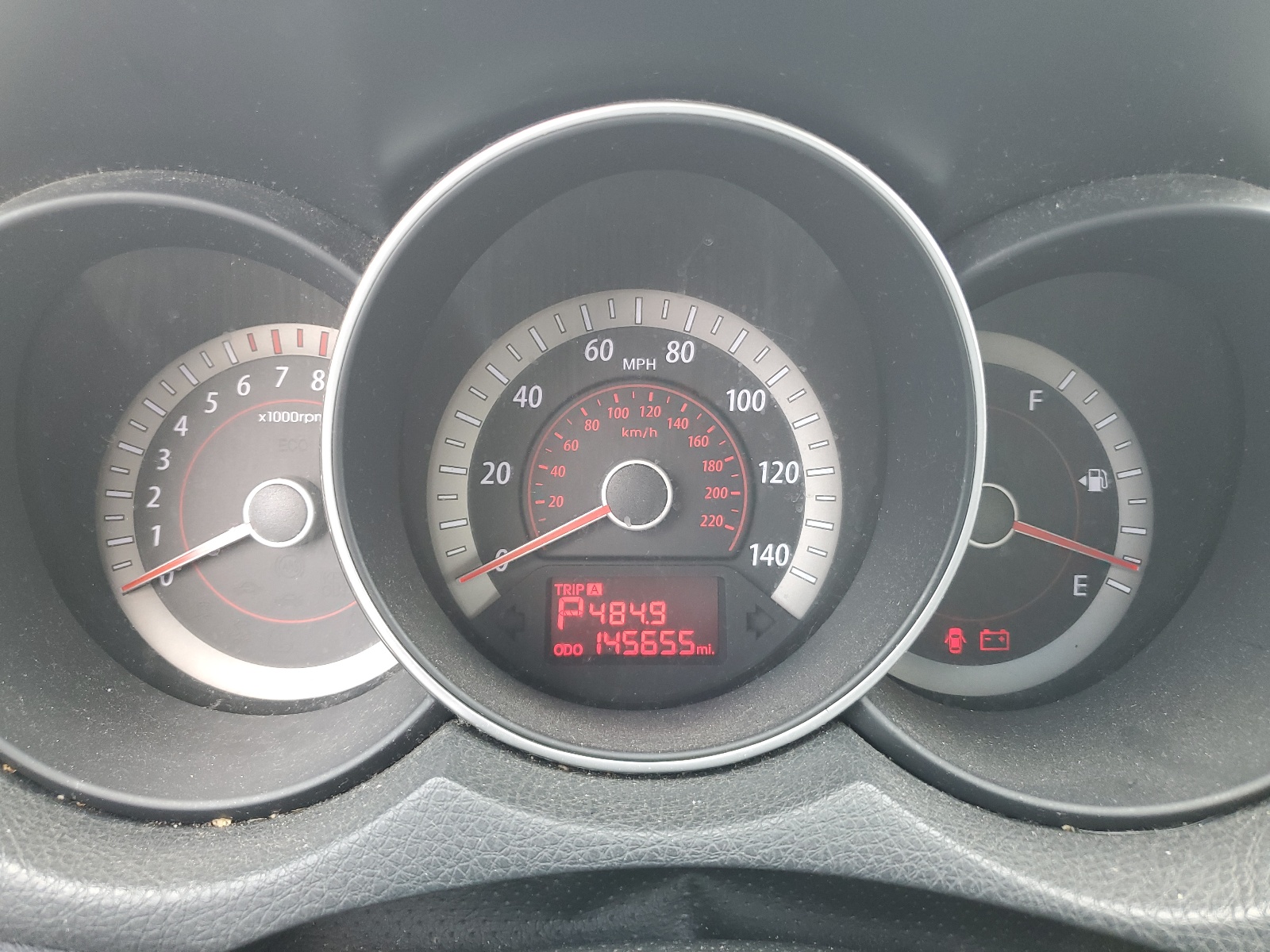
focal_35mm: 26
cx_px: 635
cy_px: 476
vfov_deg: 53.1
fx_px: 954
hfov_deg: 67.3
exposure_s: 1/60.2
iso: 64
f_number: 1.5
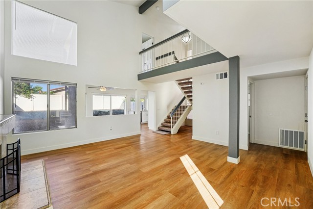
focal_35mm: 14
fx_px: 122
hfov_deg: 104.3
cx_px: 156
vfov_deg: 81.1
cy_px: 104
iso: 100
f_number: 8
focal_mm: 14
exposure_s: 1/50
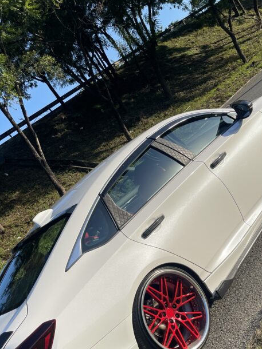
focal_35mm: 42
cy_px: 230
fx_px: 424
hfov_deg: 34.3
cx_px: 137
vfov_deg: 44.2
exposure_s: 1/3165
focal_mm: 5.1
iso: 32
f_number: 1.6
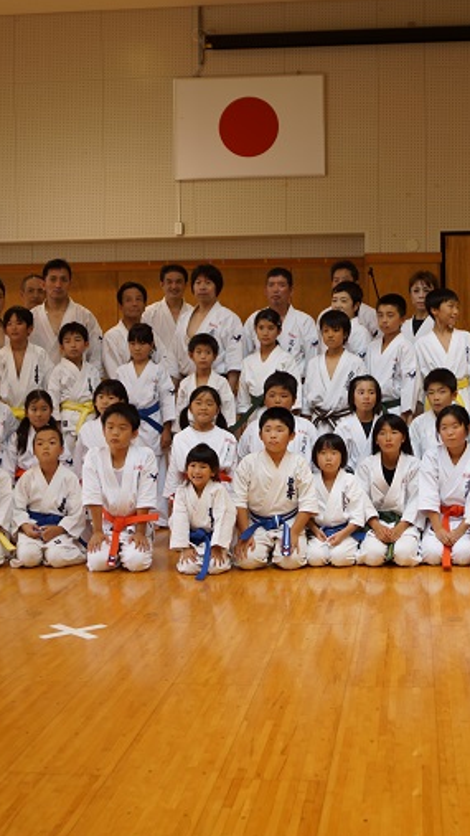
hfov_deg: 22.6
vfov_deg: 39.2
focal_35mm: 53
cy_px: 416
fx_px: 1175
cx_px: 271
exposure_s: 1/60
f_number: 4
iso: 100
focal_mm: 22
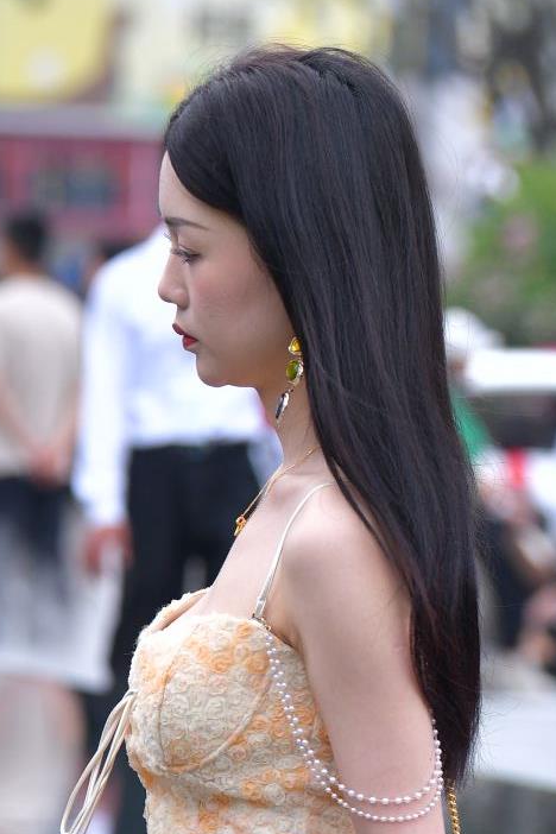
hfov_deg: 3.4
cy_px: 1194
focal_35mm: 409
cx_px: 144
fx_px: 9474
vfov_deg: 5.0
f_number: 4
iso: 500
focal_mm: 116
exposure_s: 1/500
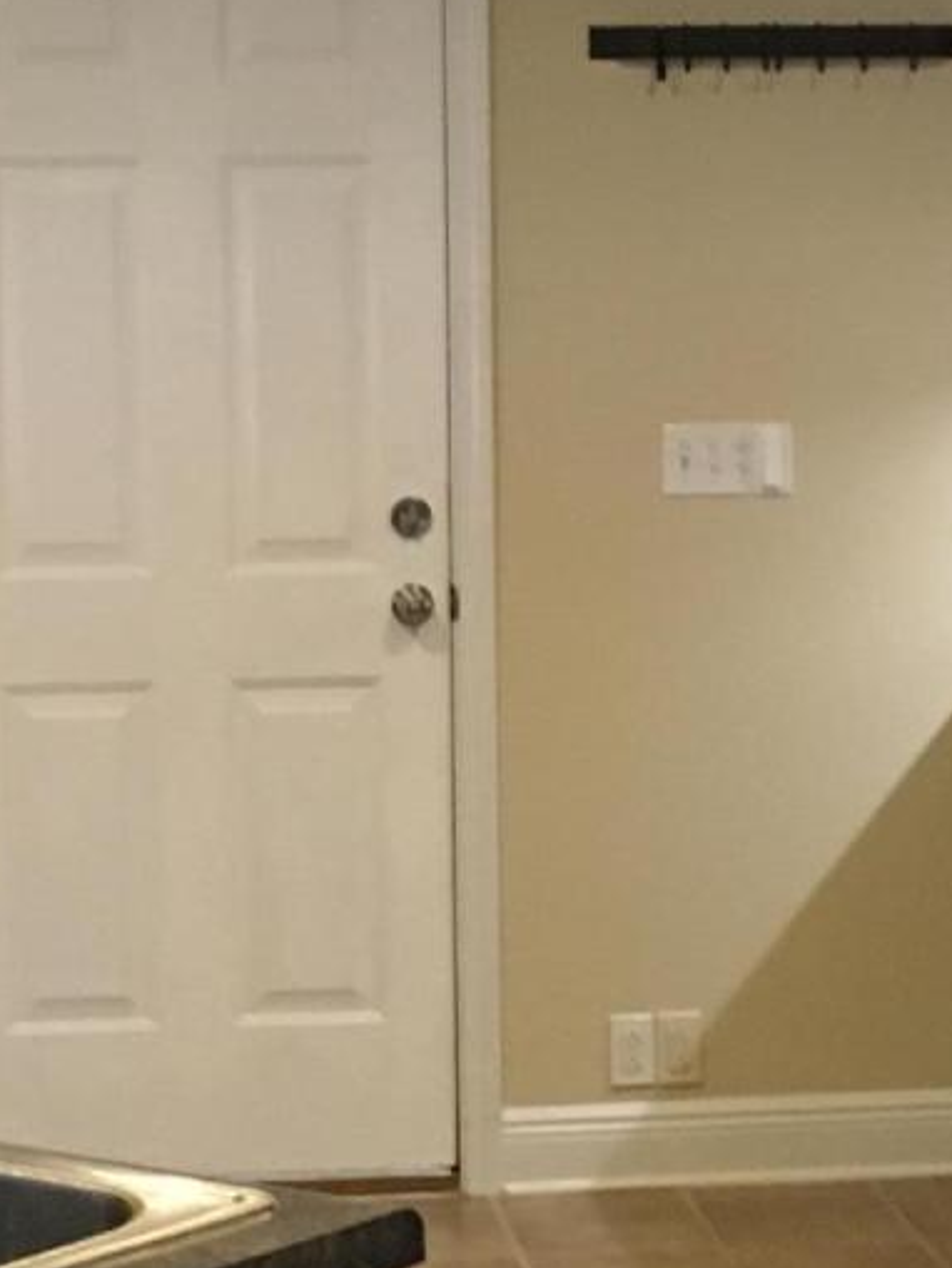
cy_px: 623
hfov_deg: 13.0
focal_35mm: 114
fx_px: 4179
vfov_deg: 17.3
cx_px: 566
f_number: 2.2
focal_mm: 4.15
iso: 200
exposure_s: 1/24
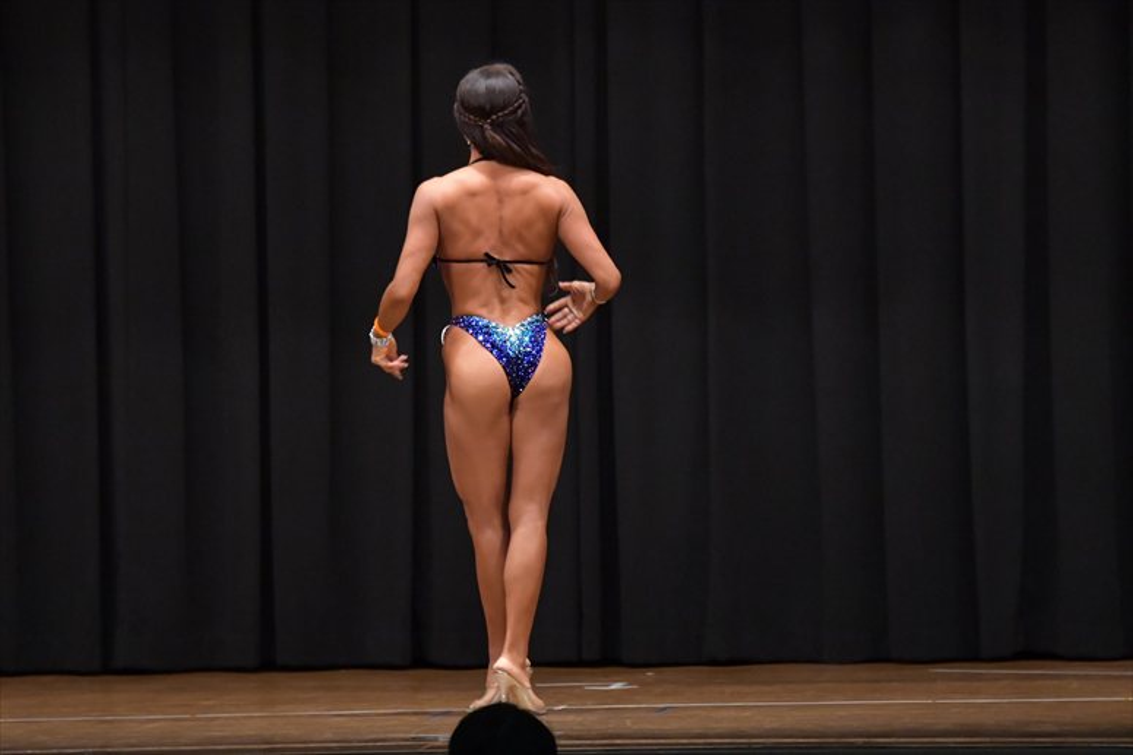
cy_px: 378
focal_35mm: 217
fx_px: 6826
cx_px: 566
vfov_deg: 6.3
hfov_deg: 9.5
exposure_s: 1/400
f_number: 5.6
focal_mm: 145
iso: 6400
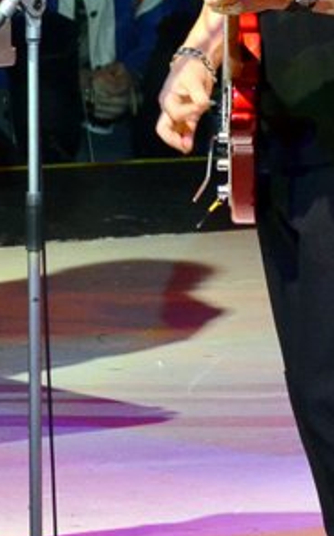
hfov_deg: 1.6
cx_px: 392
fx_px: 12300
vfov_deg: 2.5
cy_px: 85
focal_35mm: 842
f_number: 4.8
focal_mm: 135
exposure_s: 1/125
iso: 1600
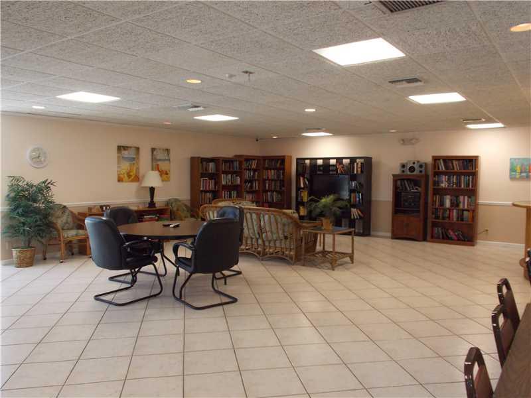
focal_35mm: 30
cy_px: 199
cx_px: 266
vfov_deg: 46.8
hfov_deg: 60.0
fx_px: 460
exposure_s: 1/25
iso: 250
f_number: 3.4
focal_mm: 5.3
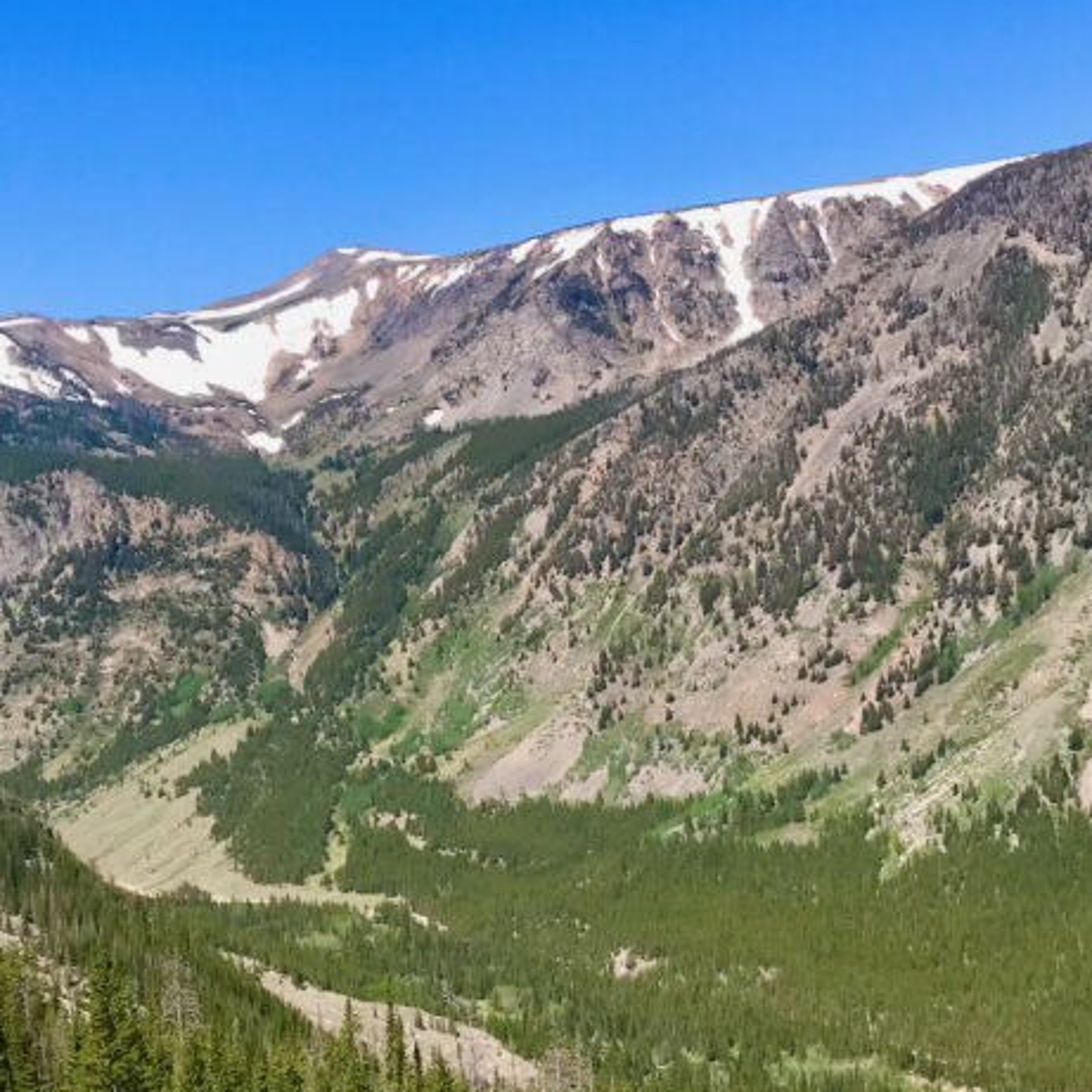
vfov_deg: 31.0
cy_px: 628
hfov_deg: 31.1
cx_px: 531
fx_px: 1963
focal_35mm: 55
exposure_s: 1/2179
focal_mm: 3.99
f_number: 1.8
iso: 20
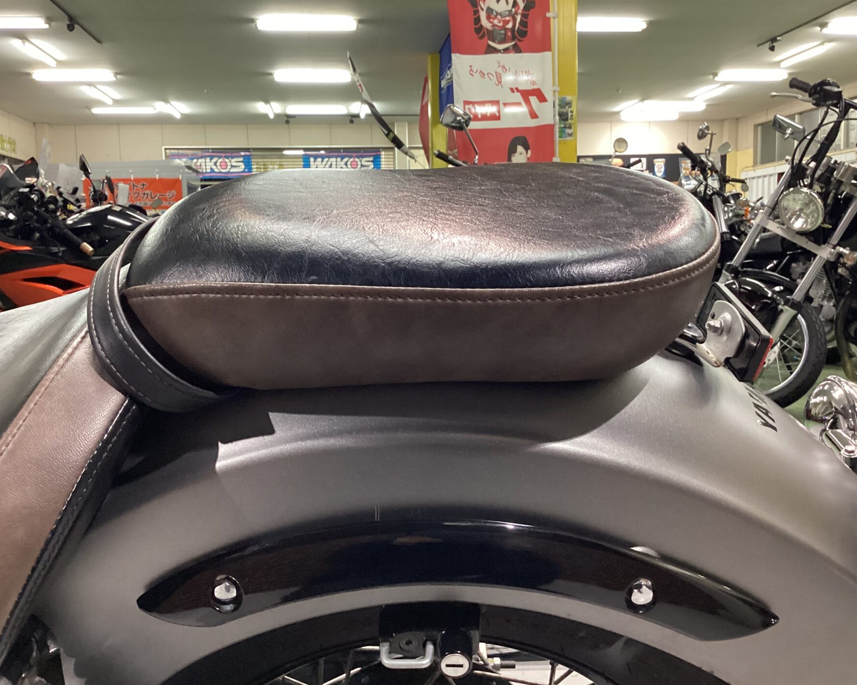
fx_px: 837
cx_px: 419
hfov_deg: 54.2
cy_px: 339
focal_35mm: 33
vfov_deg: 44.5
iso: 320
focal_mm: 3.3
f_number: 2.4
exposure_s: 1/60
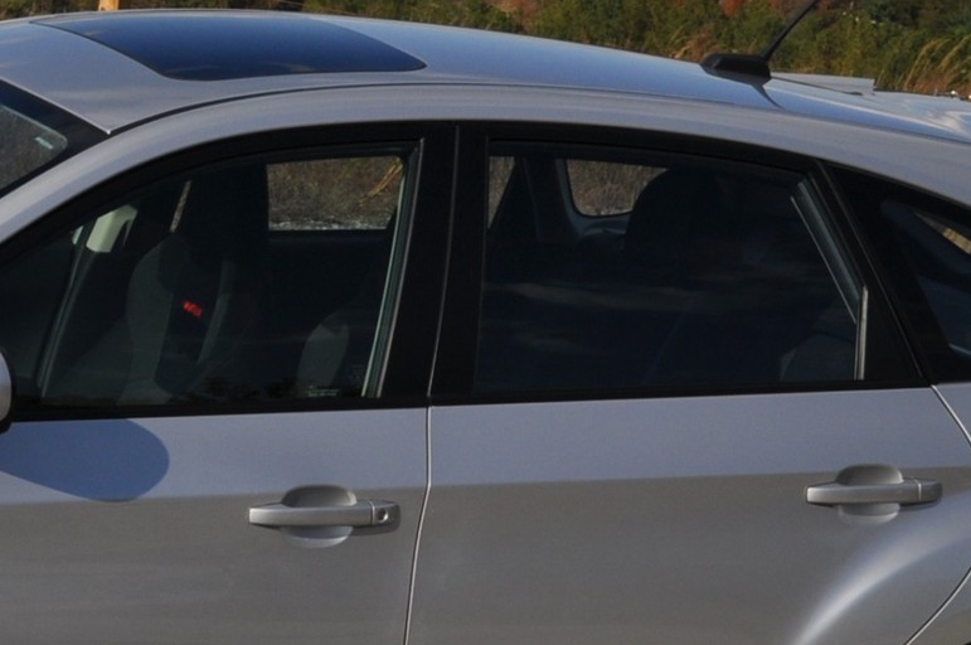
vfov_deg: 9.4
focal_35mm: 146
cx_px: -68
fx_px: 3933
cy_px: 232
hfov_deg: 13.8
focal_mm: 30
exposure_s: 1/500
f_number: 11
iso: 200
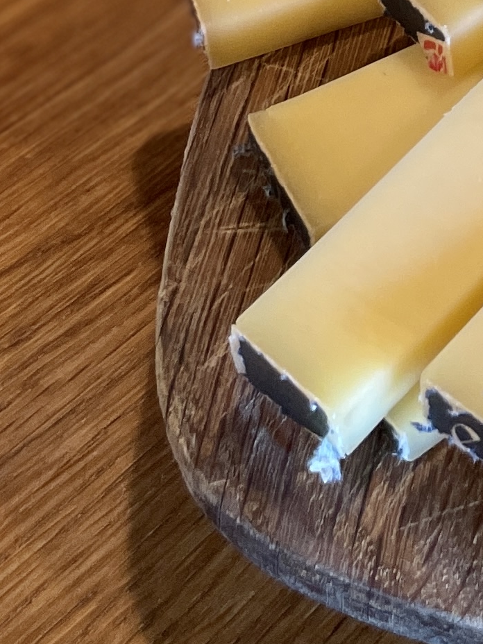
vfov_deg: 15.4
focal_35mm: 113
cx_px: 549
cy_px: -447
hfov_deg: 12.8
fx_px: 2102
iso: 125
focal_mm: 4.2
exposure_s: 1/71
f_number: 1.6
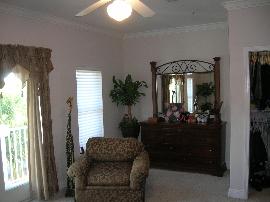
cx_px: 135
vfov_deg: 41.7
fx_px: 265
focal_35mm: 34
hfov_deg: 54.0
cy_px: 101
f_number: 2.9
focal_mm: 5.7
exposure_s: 1/25.5
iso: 74
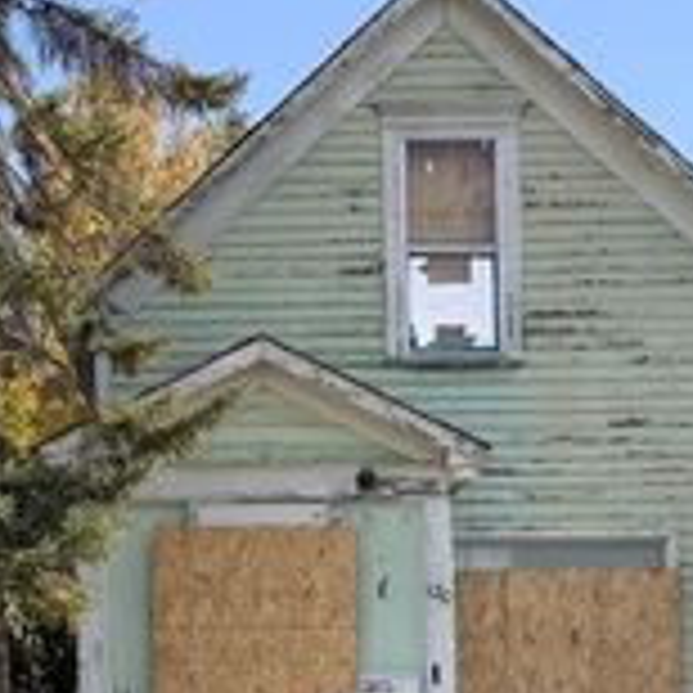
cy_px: 691
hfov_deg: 20.9
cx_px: 328
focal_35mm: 83
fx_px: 1880
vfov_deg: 20.2
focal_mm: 3
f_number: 1.8
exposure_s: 1/1144
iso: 16
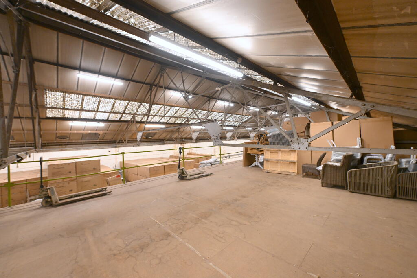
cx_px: 208
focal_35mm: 14
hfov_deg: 104.2
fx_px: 162
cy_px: 139
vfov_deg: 81.2
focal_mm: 14
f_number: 5
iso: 2500
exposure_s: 1/60
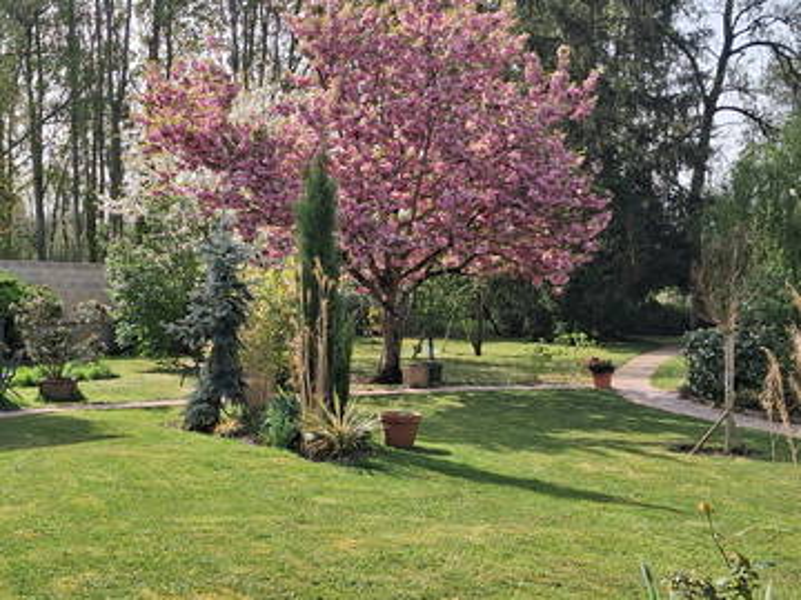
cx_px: 400
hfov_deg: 65.3
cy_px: 300
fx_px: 625
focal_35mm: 27
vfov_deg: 51.4
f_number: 1.8
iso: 20
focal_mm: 4
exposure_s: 1/500
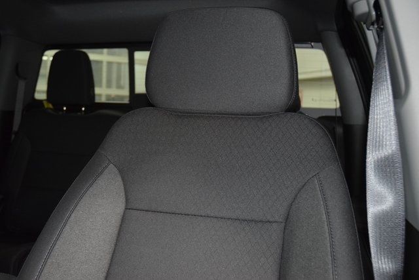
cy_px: 140
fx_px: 419
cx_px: 210
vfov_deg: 36.9
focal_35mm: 36
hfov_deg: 53.1
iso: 2200
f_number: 3.8
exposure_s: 1/50
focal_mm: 24
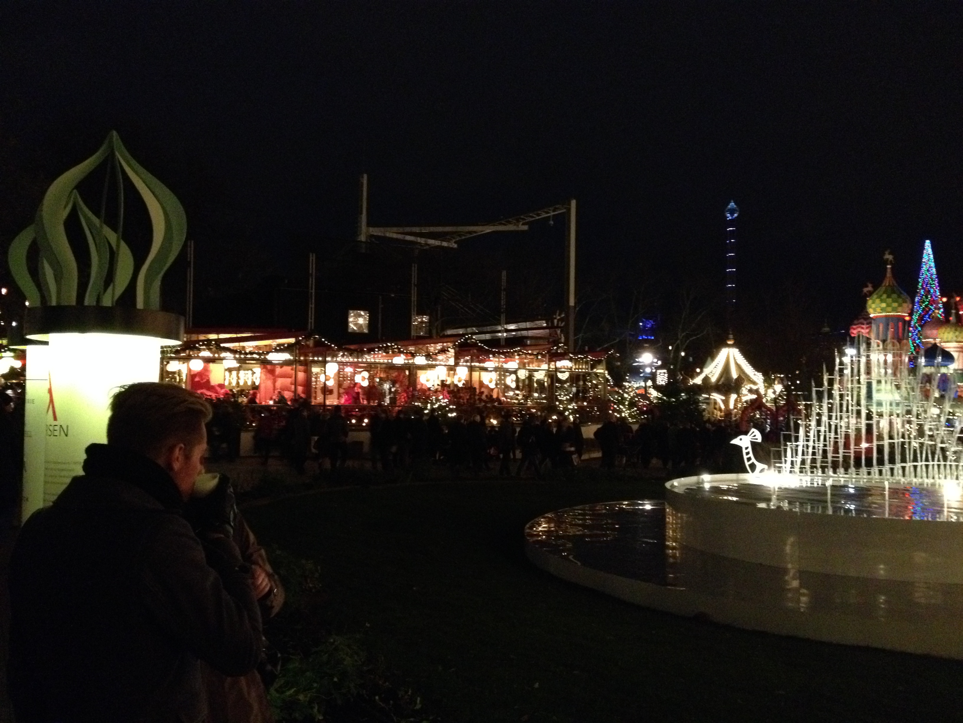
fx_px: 974
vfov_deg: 40.7
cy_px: 362
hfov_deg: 52.6
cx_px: 482
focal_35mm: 35
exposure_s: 1/15
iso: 800
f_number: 2.4
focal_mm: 4.28
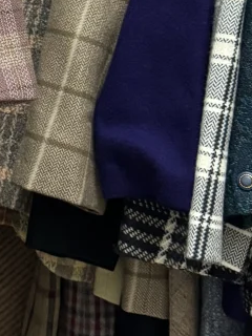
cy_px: 22
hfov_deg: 12.2
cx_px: -253
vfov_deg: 17.9
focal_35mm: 108
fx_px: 1048
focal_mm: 6.76
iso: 640
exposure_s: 1/33
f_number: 1.78
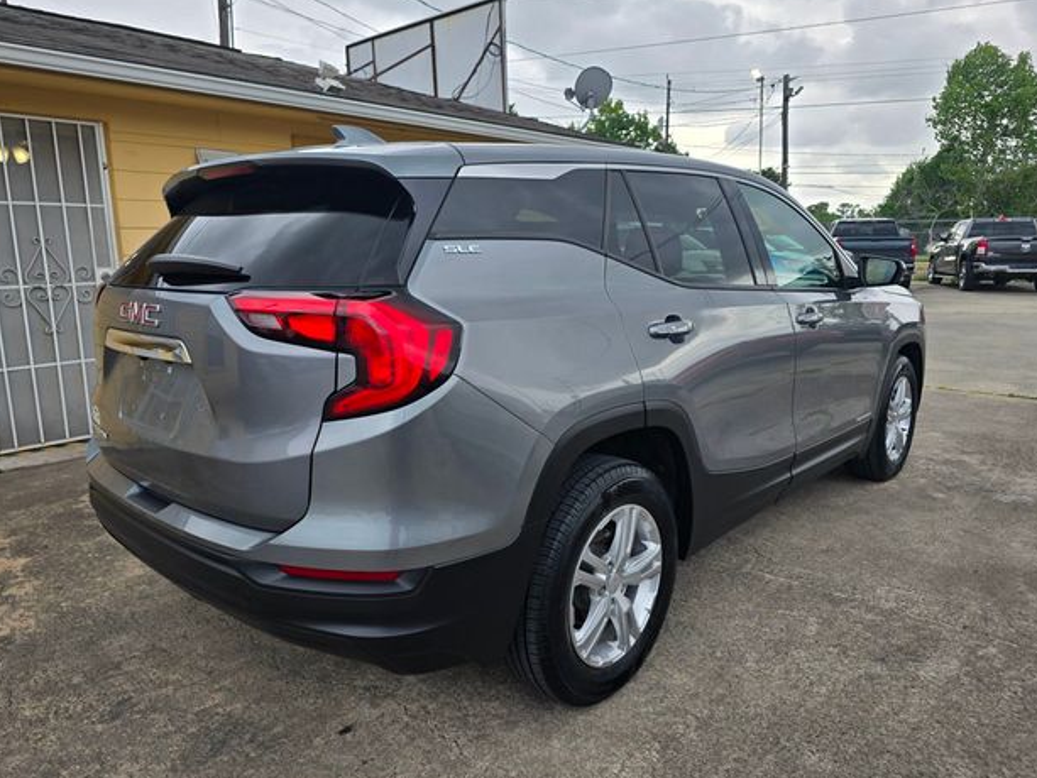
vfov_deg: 56.8
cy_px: 384
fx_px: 719
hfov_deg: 71.6
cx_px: 506
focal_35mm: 24
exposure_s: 1/233
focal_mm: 6.3
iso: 12
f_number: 1.7
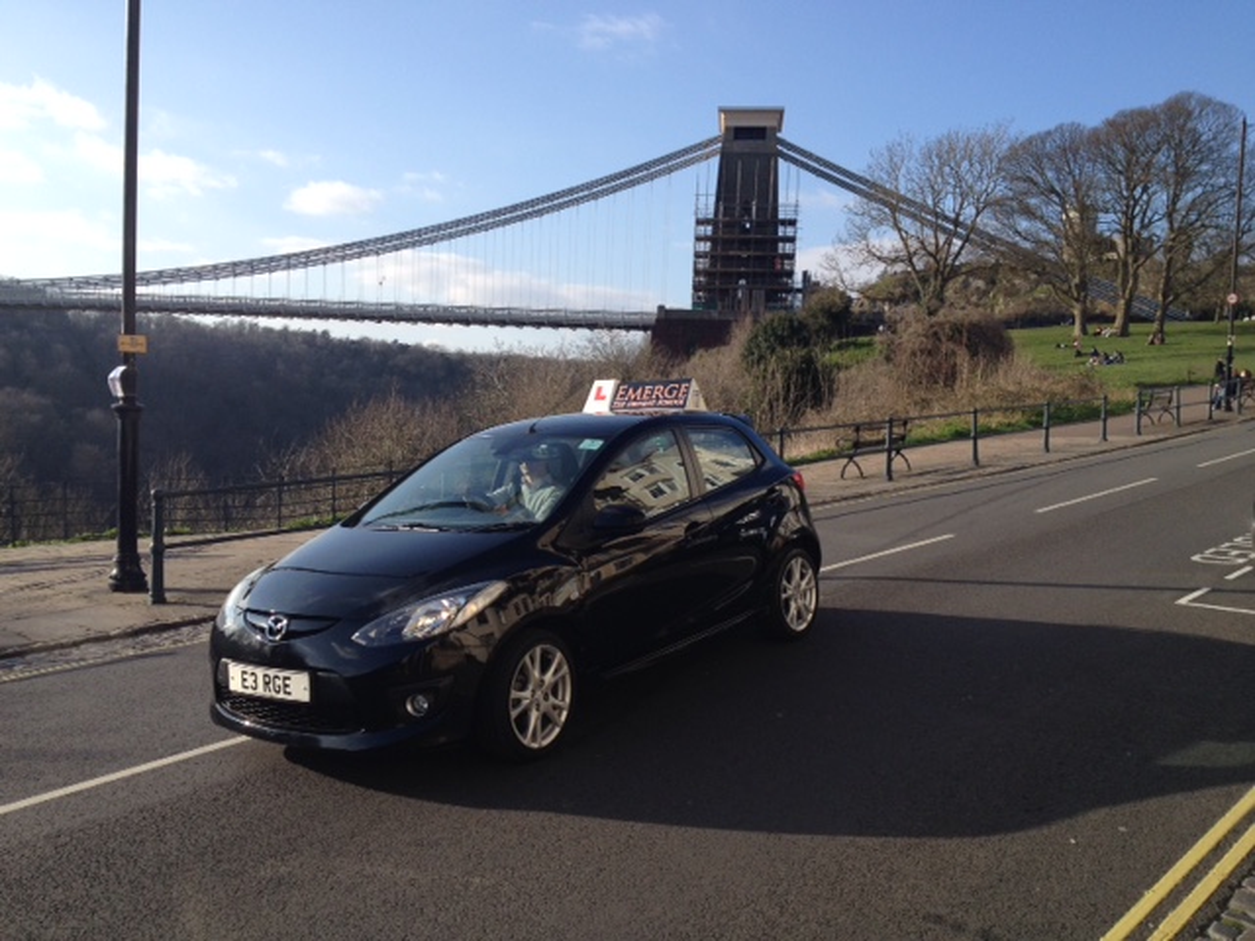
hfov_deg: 52.6
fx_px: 1269
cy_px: 470
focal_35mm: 35
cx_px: 628
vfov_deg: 40.7
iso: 50
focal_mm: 4.28
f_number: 2.4
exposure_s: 1/1151
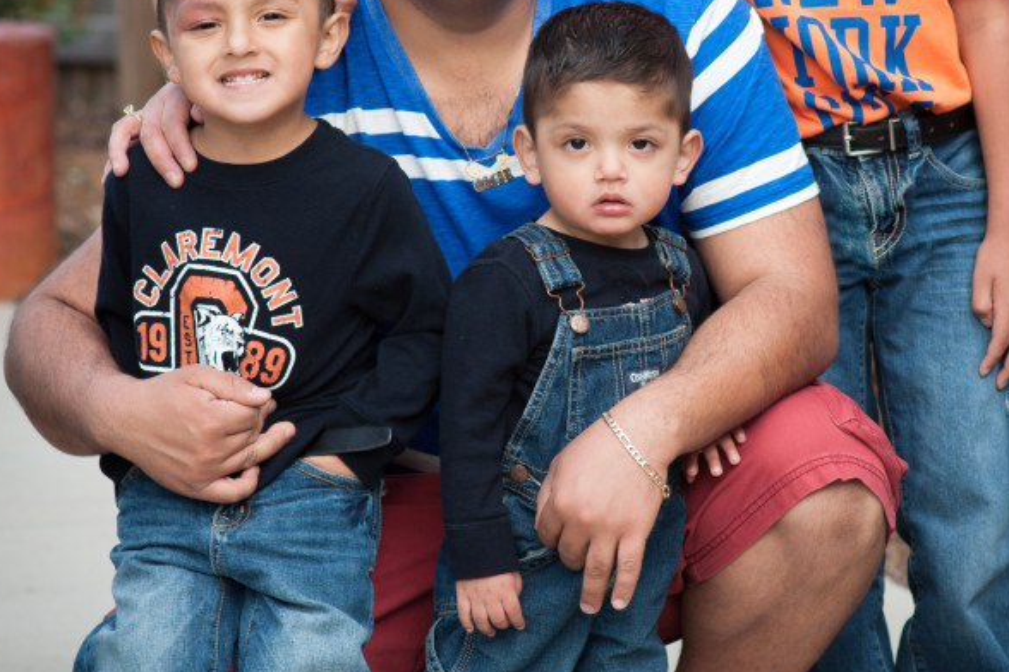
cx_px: 558
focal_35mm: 222
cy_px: 139
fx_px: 6218
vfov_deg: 6.2
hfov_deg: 9.3
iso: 400
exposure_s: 1/640
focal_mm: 85
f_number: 4
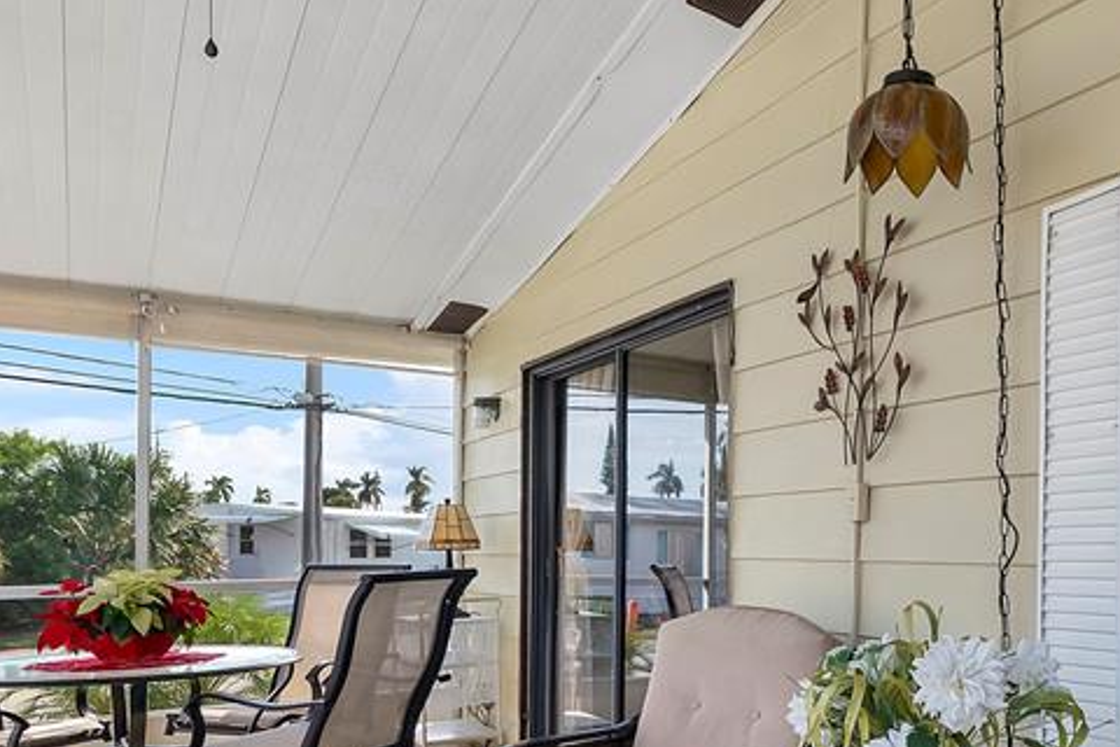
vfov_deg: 39.9
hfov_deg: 56.9
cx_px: 779
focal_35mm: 32
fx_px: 995
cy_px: 570
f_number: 5.6
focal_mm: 10
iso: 1000
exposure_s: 1/800
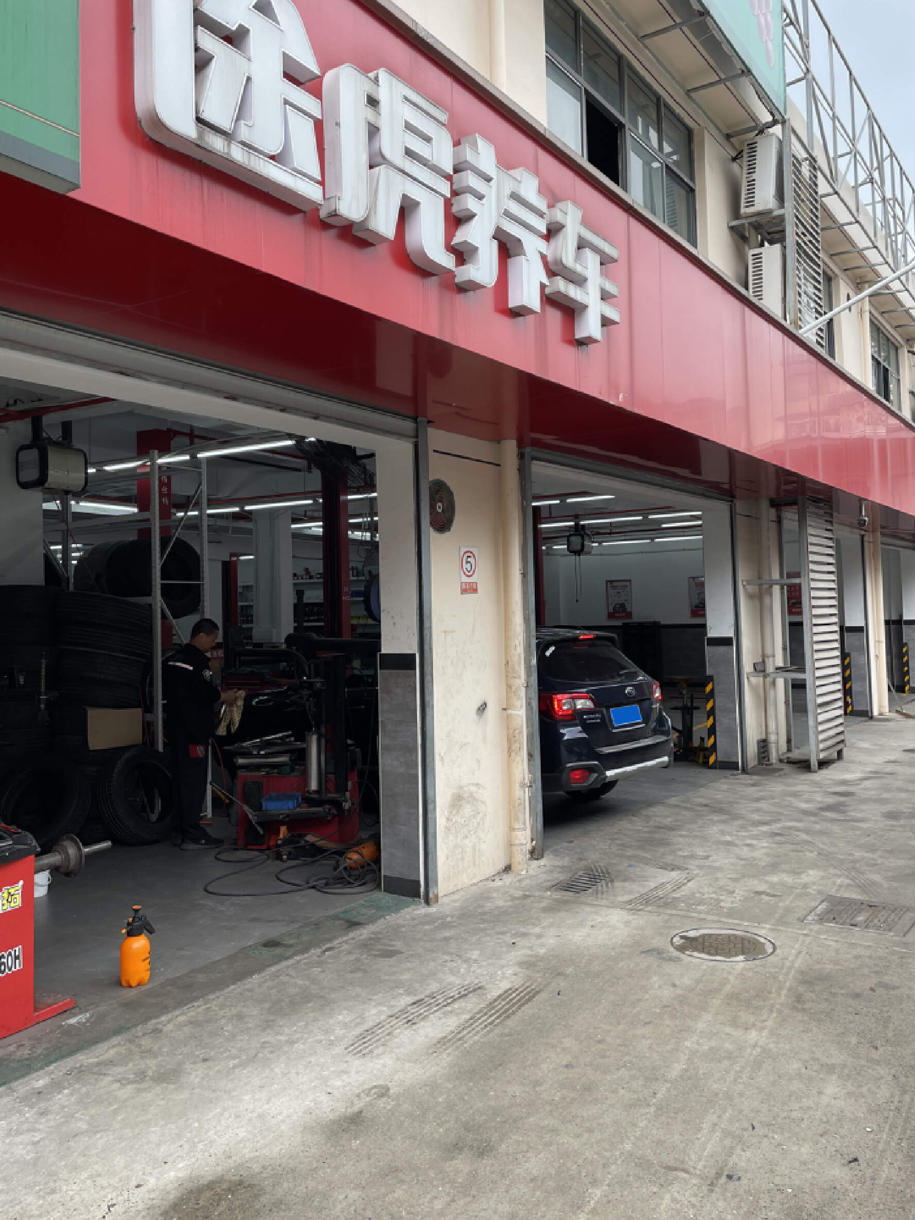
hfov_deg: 49.7
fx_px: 987
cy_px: 573
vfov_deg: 63.4
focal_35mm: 28
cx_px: 449
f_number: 1.6
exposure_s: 1/359
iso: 32
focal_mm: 4.2
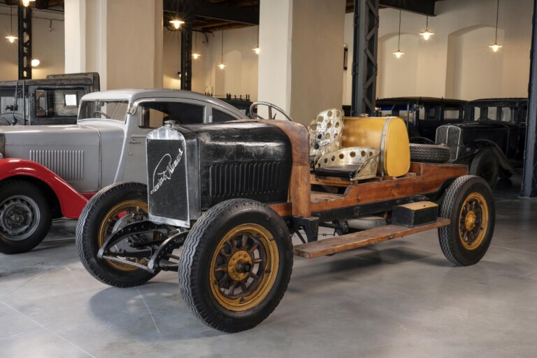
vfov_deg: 32.6
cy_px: 179
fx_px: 612
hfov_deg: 47.4
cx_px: 268
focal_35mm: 41
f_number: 14
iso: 100
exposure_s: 1/1.67
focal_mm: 41
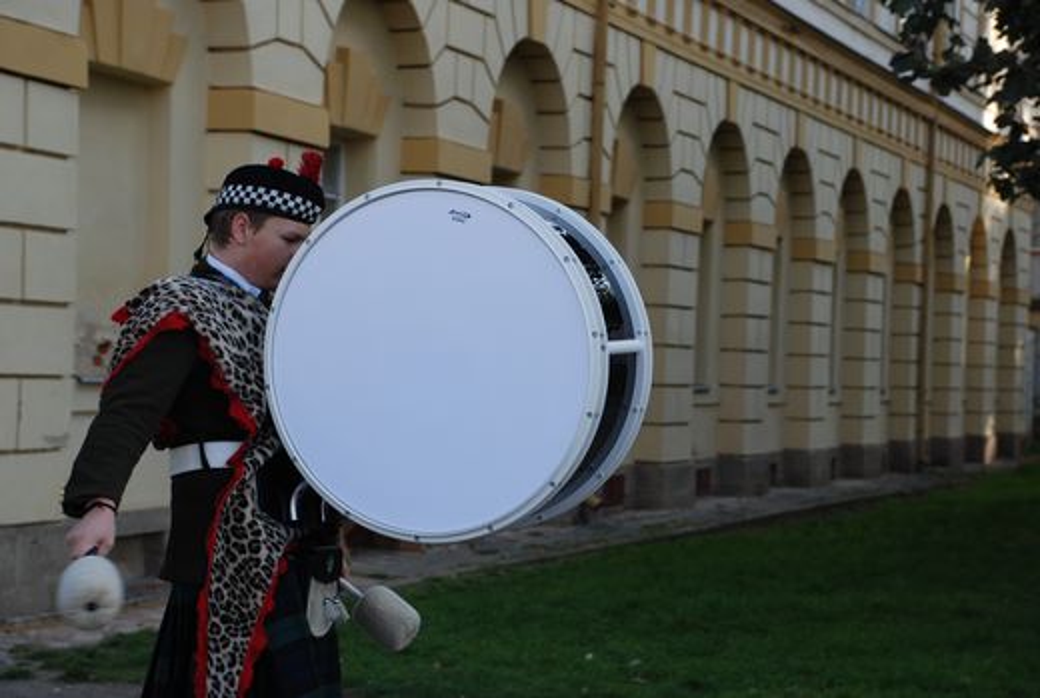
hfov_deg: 23.3
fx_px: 2518
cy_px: 349
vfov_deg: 15.8
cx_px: 520
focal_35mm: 87
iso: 200
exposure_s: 1/200
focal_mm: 58
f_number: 5.3
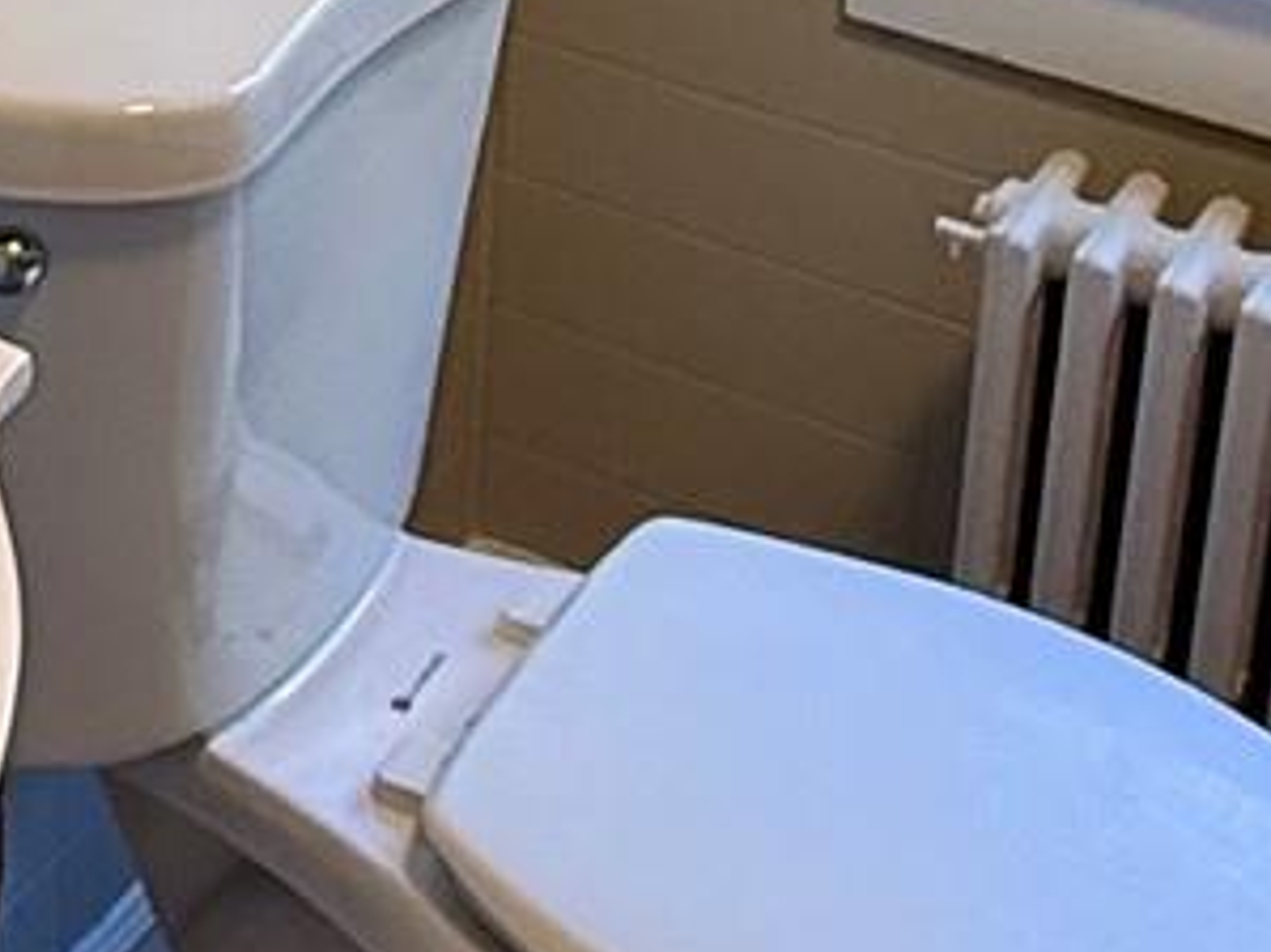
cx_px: -51
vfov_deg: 14.5
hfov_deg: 19.7
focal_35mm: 96
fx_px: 3523
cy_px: -395
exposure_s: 1/99
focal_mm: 2.22
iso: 100
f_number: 2.2
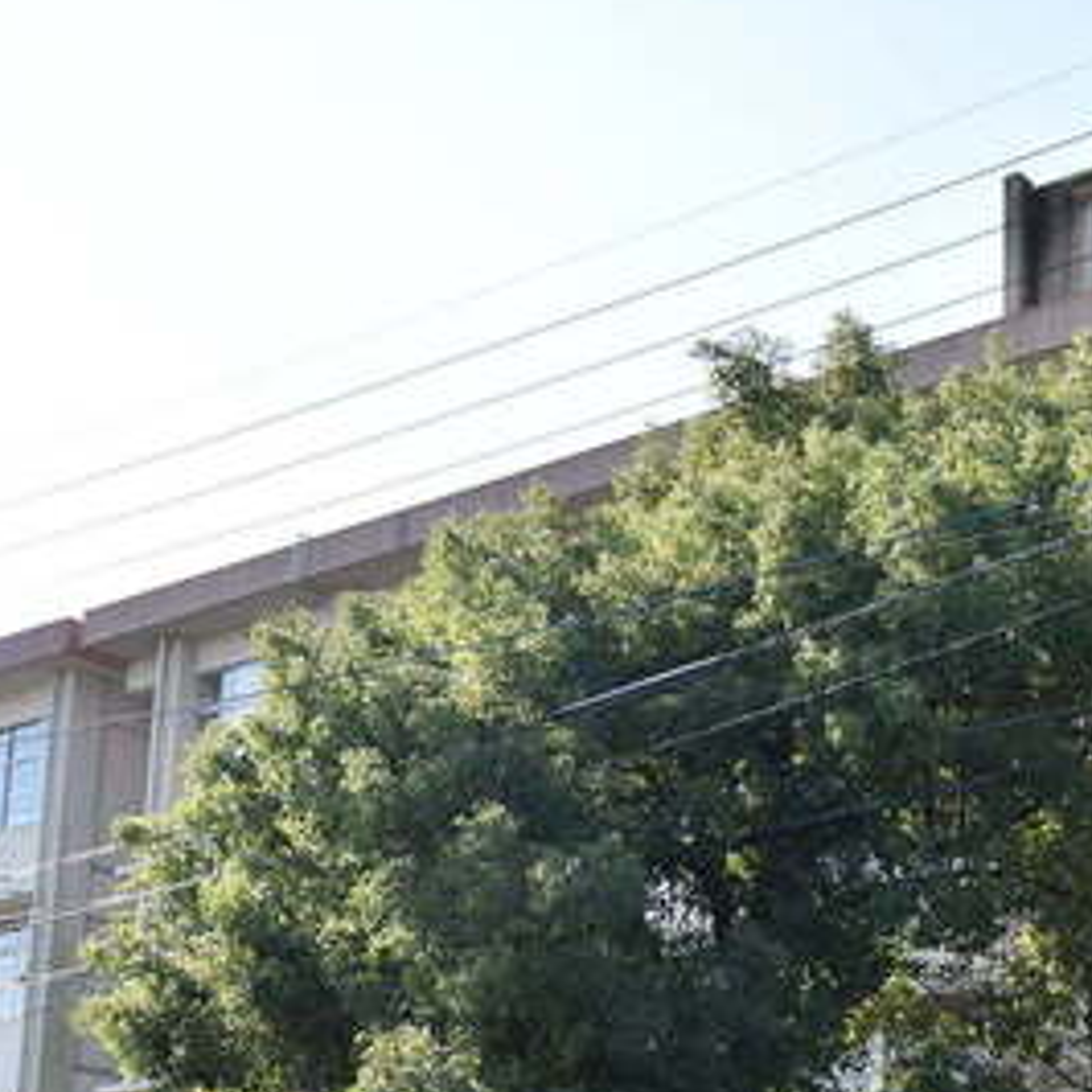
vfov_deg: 27.0
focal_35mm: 61
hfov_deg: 27.1
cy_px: 1002
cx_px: 969
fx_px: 2184
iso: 100
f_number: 4.5
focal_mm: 17
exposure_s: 1/320
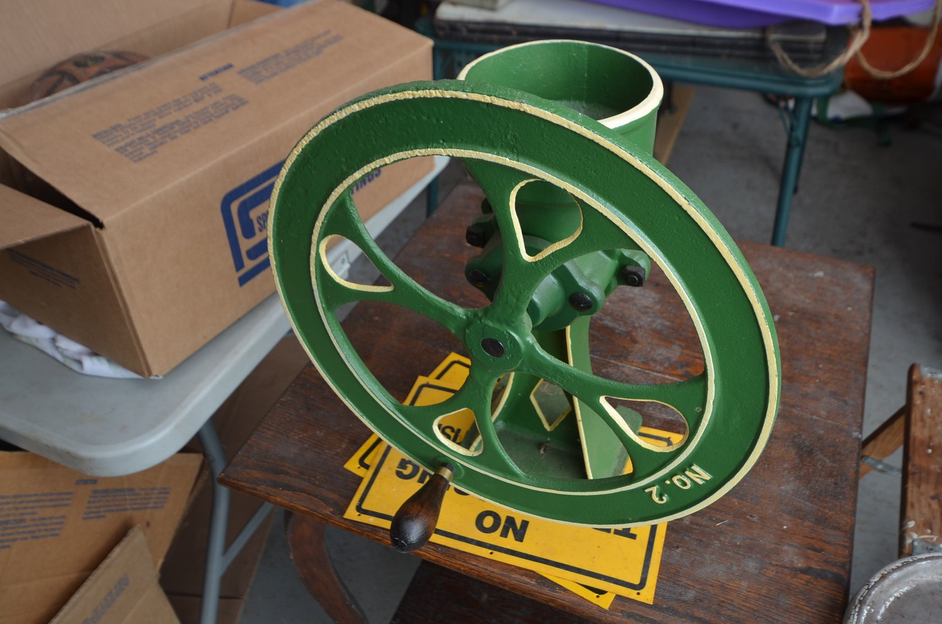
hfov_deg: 62.0
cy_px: 312
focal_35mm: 30
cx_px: 471
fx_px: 783
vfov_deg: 43.4
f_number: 5.6
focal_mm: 20
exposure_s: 1/125
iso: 200
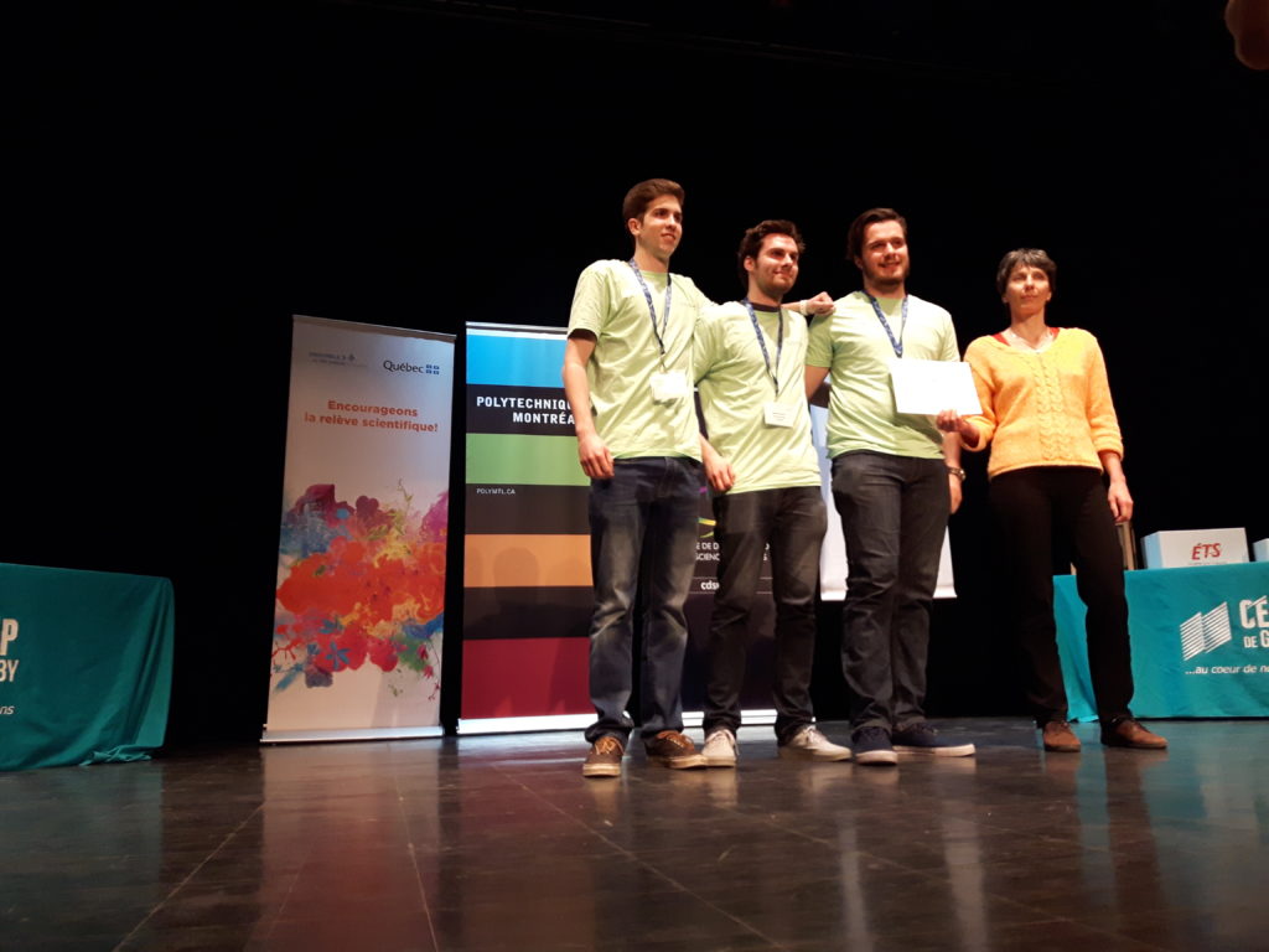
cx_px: 634
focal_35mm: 31
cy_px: 476
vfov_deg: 45.4
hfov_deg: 58.4
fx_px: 1136
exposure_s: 1/33
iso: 200
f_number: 1.9
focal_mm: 3.7
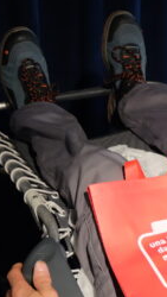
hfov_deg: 13.9
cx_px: 231
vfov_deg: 25.4
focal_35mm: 83
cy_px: 204
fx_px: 652
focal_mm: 22.2
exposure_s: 1/50
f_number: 4
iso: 800
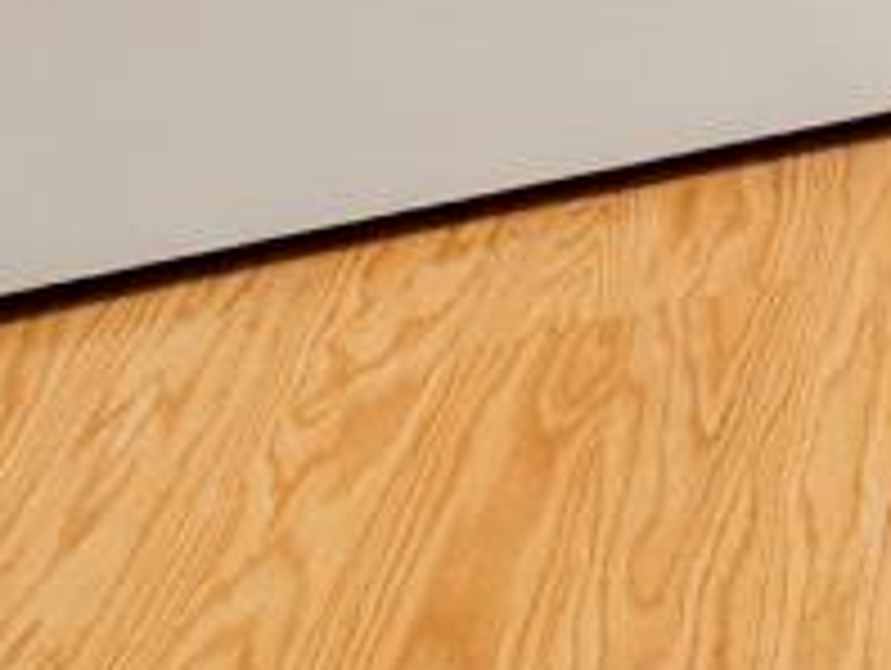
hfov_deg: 10.2
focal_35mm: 109
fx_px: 2809
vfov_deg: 9.5
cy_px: -1522
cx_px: 2930
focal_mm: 10
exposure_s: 1/5
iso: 250
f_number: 8
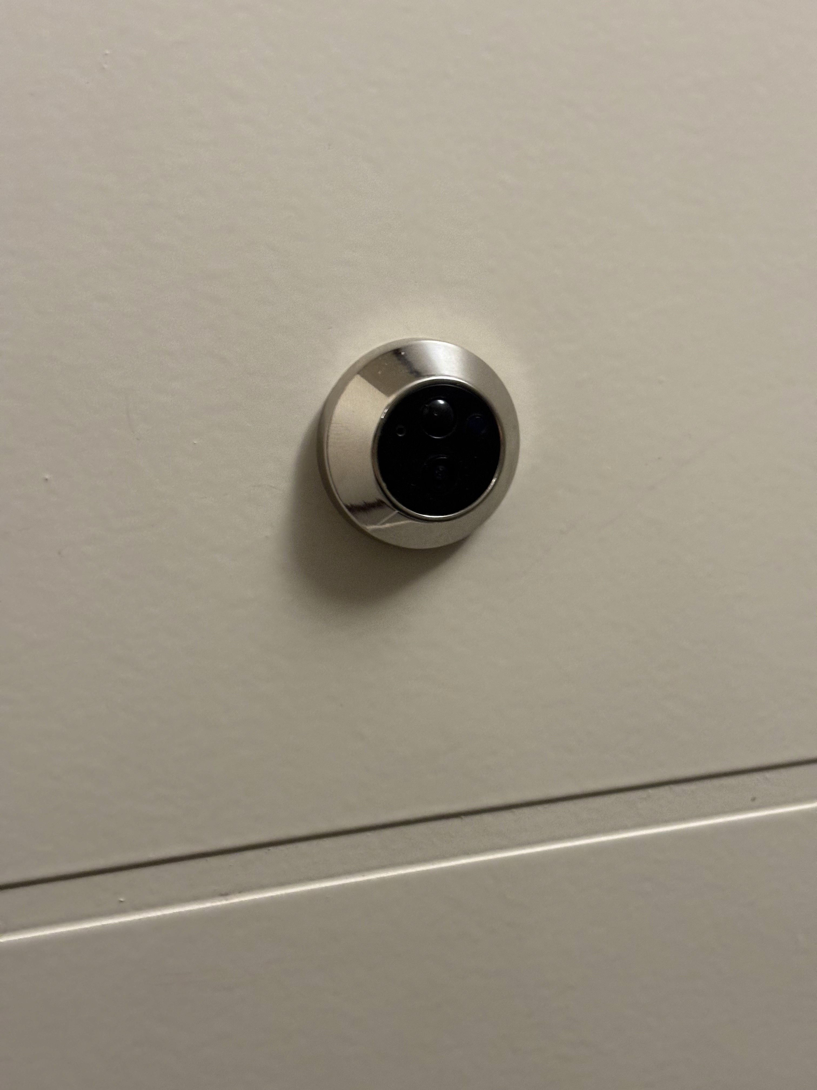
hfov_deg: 28.0
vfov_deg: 36.8
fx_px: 1636
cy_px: 545
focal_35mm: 52
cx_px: 408
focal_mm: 5.96
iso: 200
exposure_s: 1/33
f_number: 1.6
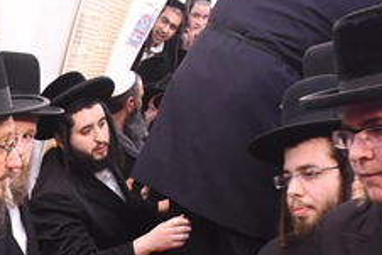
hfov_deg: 25.2
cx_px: 17
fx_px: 818
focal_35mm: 77
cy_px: 389
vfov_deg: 16.1
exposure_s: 1/125
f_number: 3.5
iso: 3200
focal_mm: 17
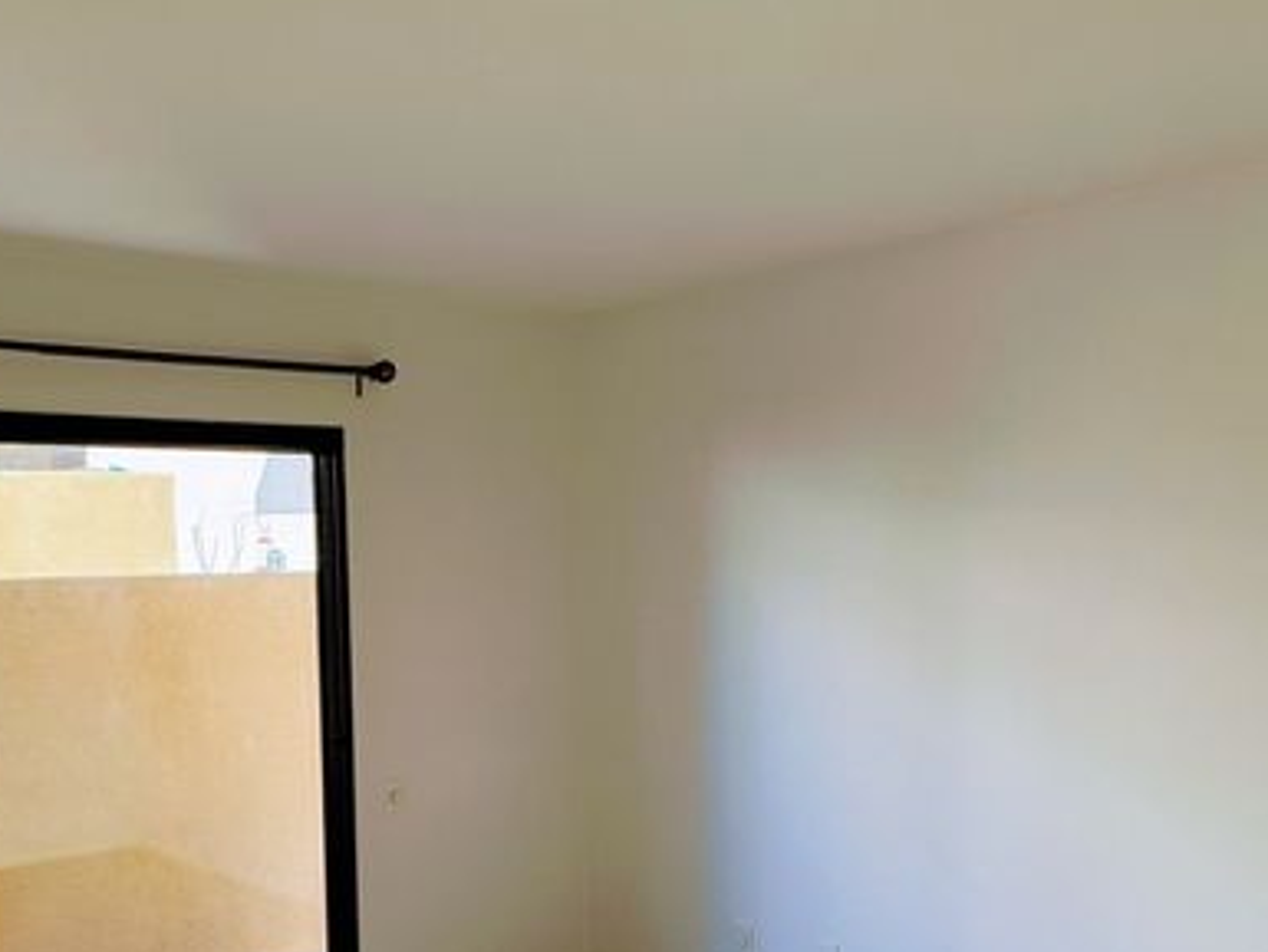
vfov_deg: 38.2
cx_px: 349
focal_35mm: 37
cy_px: 651
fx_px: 1356
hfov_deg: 48.6
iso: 125
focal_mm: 6.76
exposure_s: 1/231
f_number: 1.78
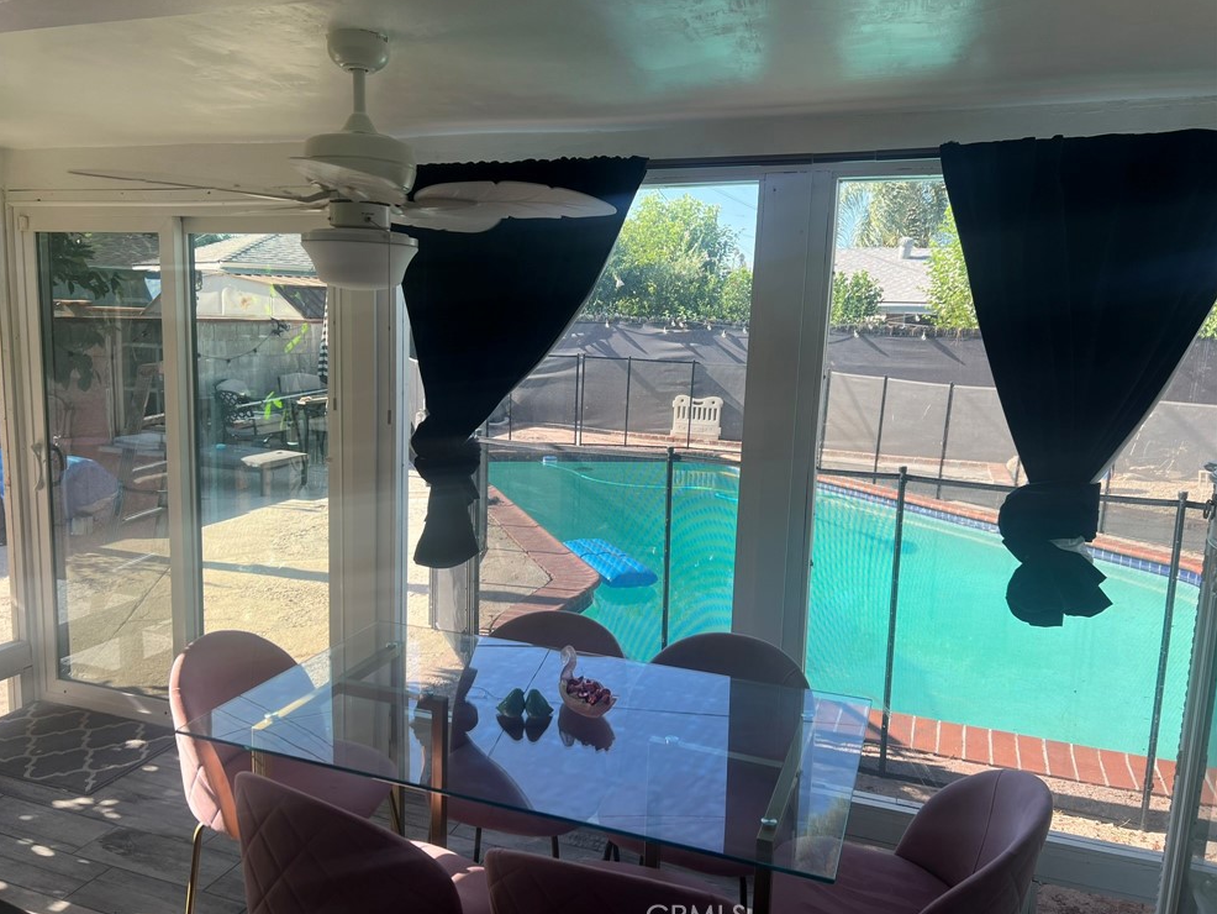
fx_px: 949
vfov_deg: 51.4
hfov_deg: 65.3
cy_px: 459
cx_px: 586
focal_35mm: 27
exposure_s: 1/692
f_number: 1.5
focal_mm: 5.7
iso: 50
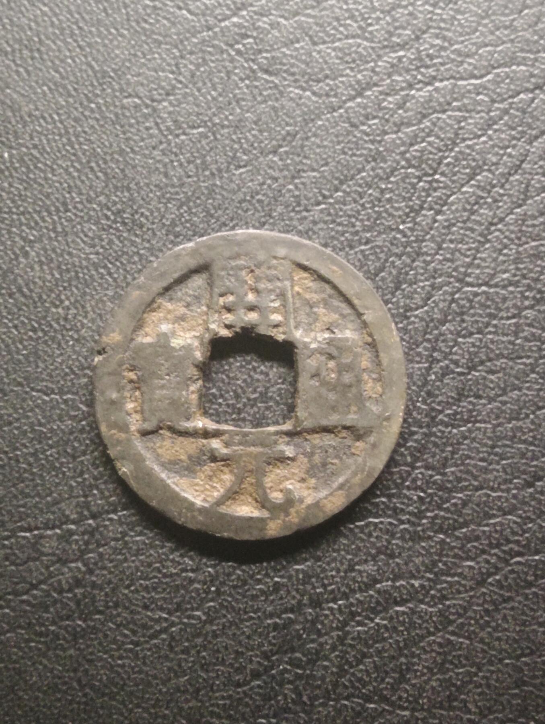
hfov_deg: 29.2
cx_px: 272
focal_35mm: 50
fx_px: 1047
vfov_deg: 38.1
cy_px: 362
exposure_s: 1/20
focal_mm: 3.42
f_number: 2.2
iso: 1600
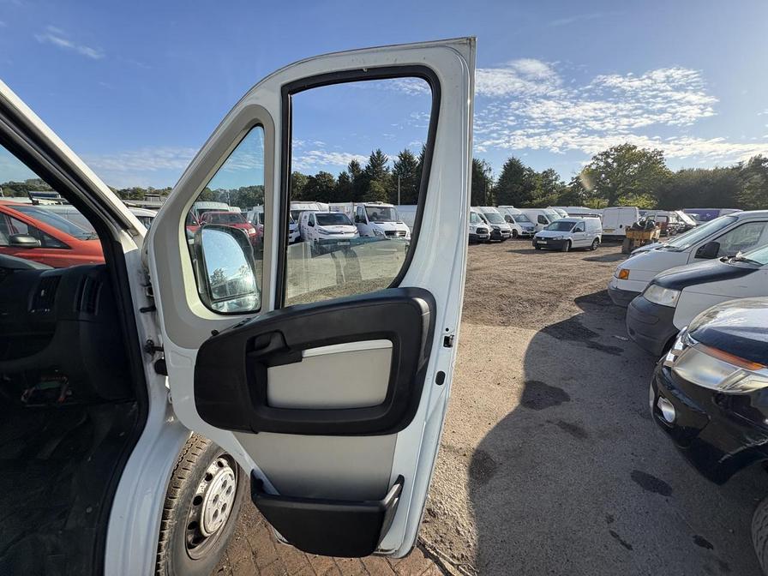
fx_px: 311
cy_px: 288
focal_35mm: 14
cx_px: 384
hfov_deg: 102.1
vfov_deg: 85.7
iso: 50
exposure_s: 1/796
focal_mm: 2.22
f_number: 2.2
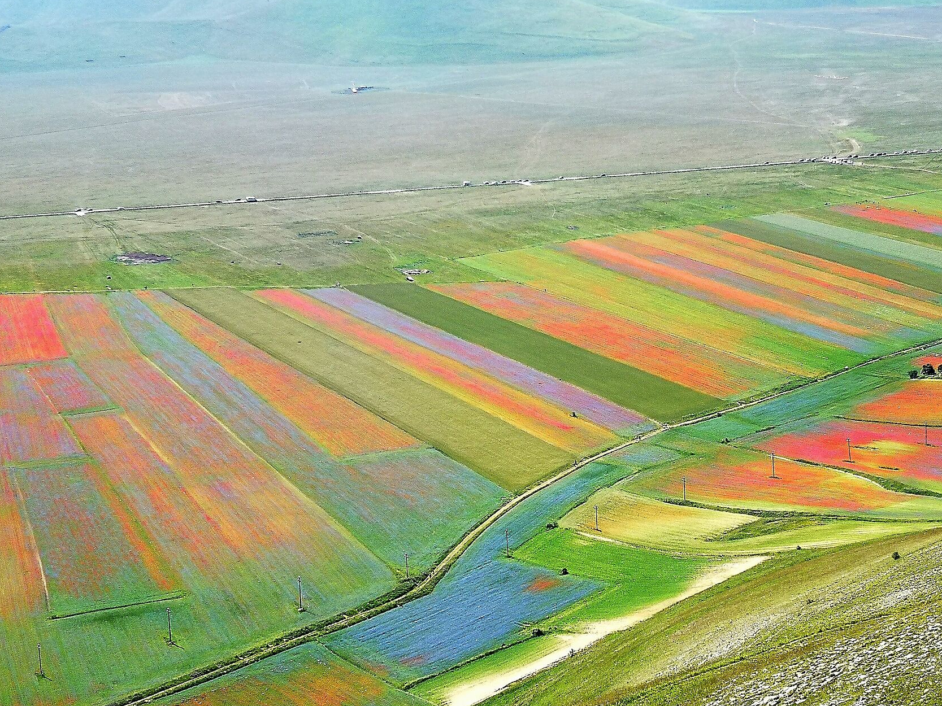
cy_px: 413
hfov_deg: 26.9
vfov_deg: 20.4
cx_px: 602
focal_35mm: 72
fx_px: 1959
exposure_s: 1/1553
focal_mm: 3.95
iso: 50
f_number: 1.8
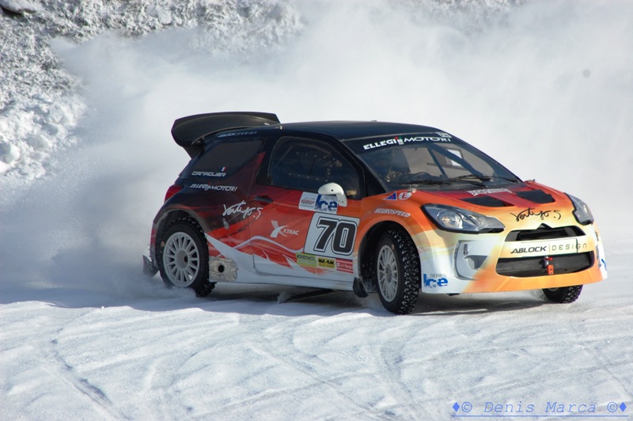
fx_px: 7906
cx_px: 316
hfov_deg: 4.6
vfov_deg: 3.0
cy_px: 210
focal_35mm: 450
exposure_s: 1/1250
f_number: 8
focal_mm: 300
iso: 400
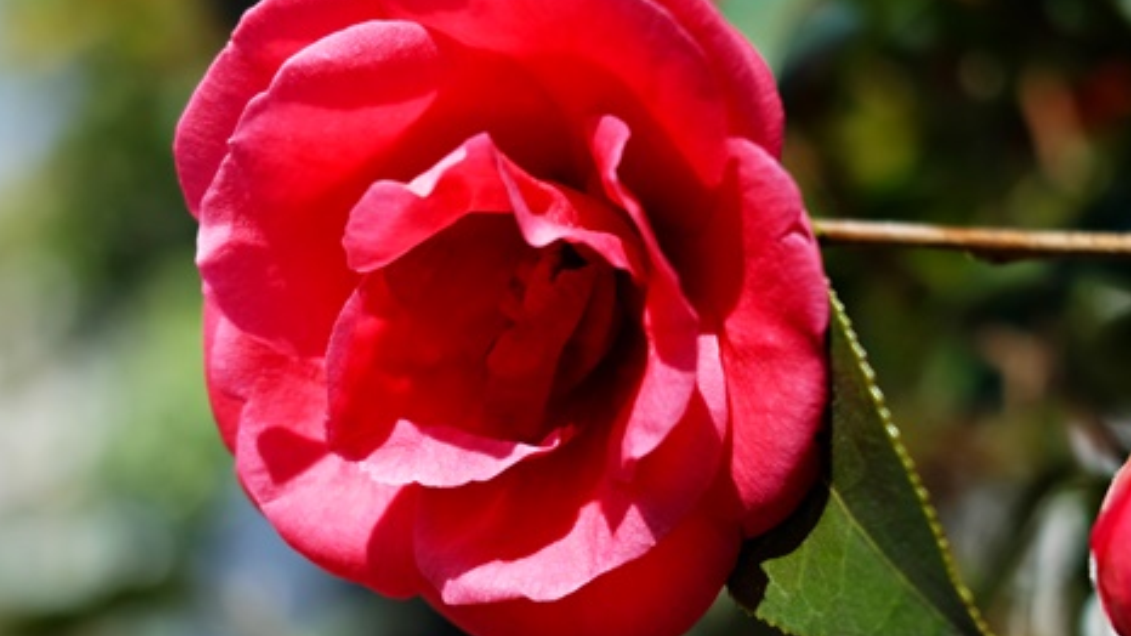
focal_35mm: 83
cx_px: 500
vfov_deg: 14.5
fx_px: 2489
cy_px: 442
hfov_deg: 25.6
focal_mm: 27
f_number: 2.8
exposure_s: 1/900
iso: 200
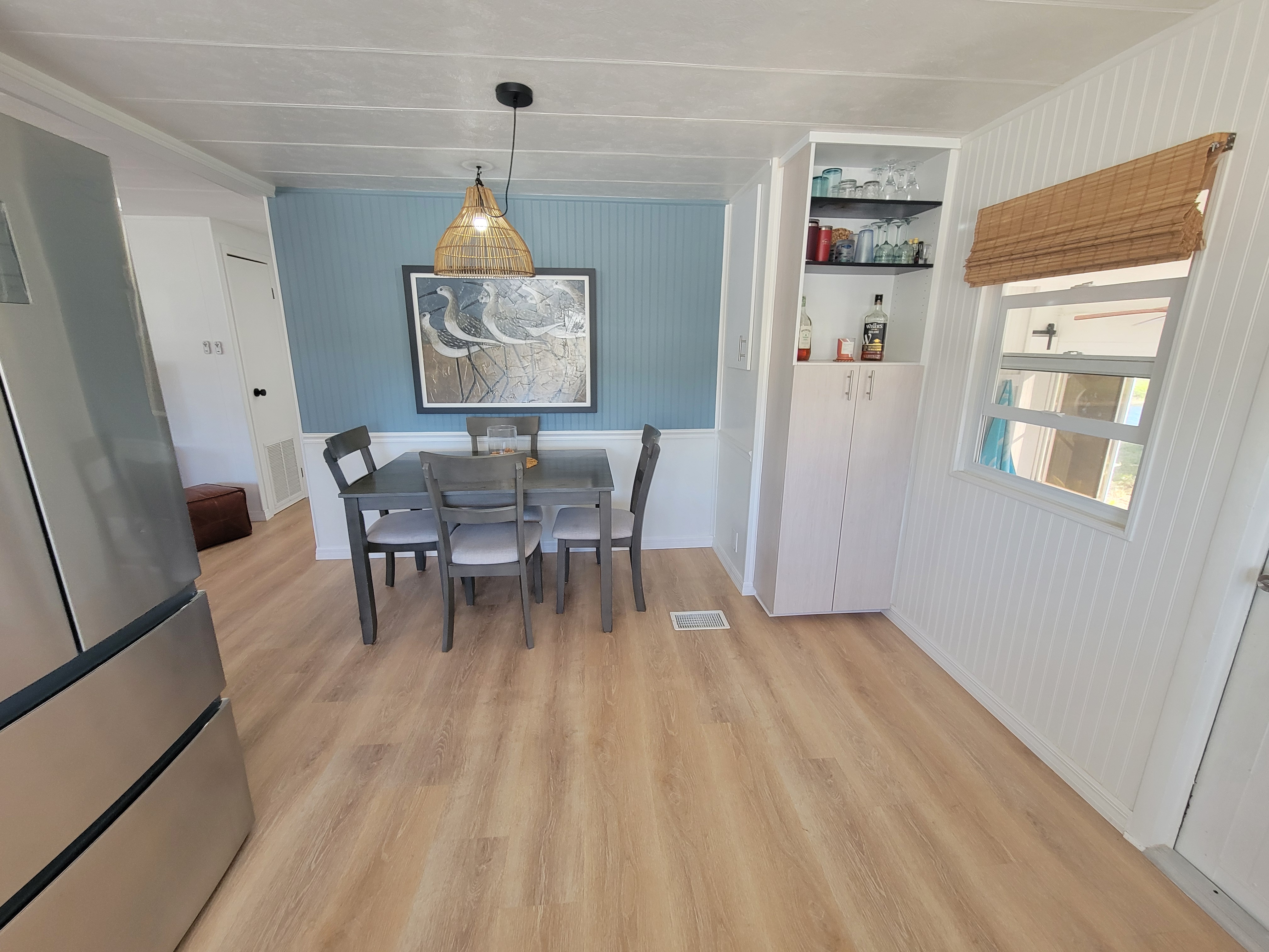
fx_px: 477
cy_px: 476
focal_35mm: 13
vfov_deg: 89.9
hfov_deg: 106.2
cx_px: 634
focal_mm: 2.2
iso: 160
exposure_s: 1/60
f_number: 2.2
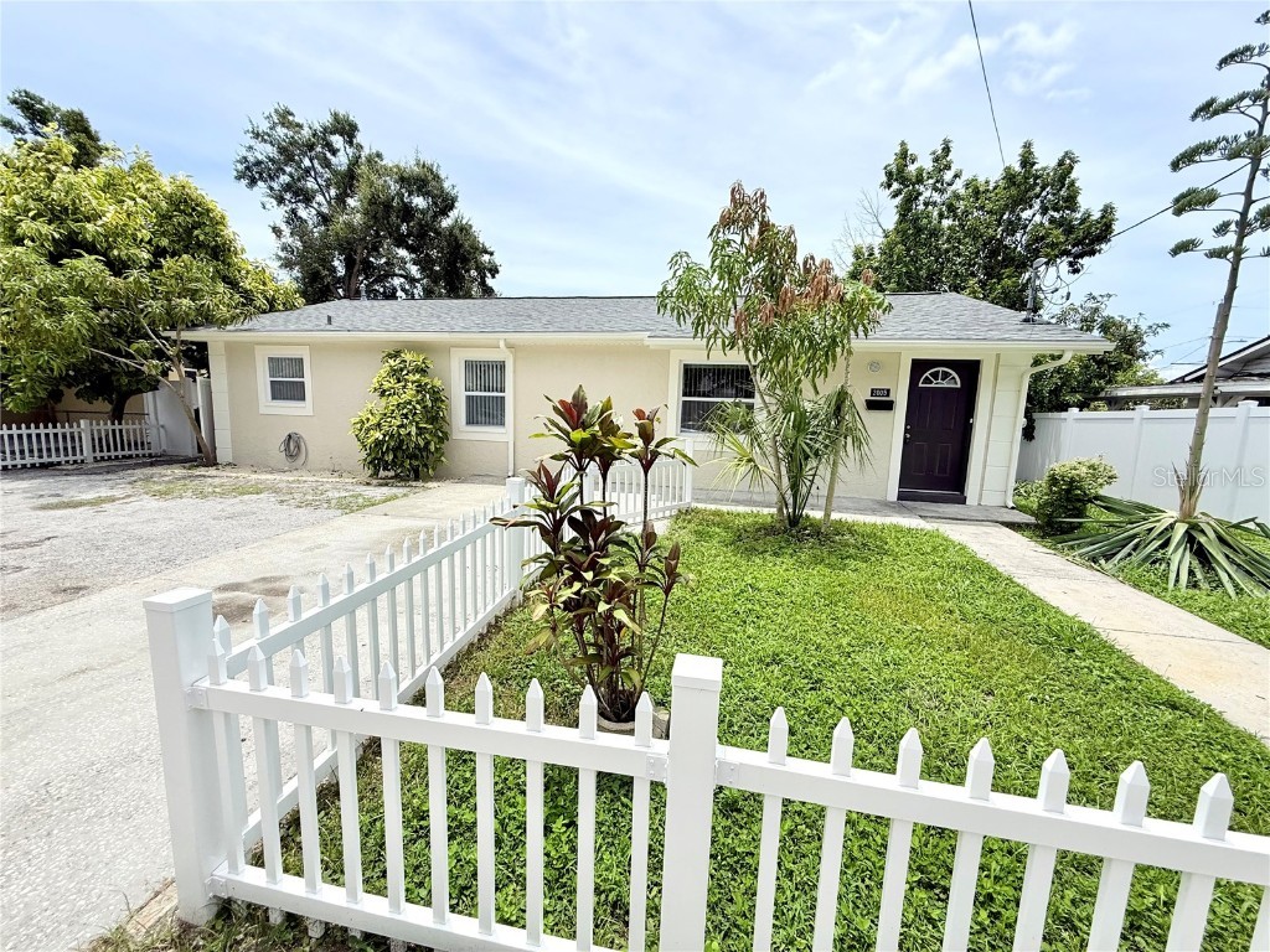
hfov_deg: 102.1
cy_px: 476
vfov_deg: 85.7
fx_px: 514
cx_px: 635
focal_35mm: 14
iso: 64
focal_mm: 2.22
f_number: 2.2
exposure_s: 1/2410
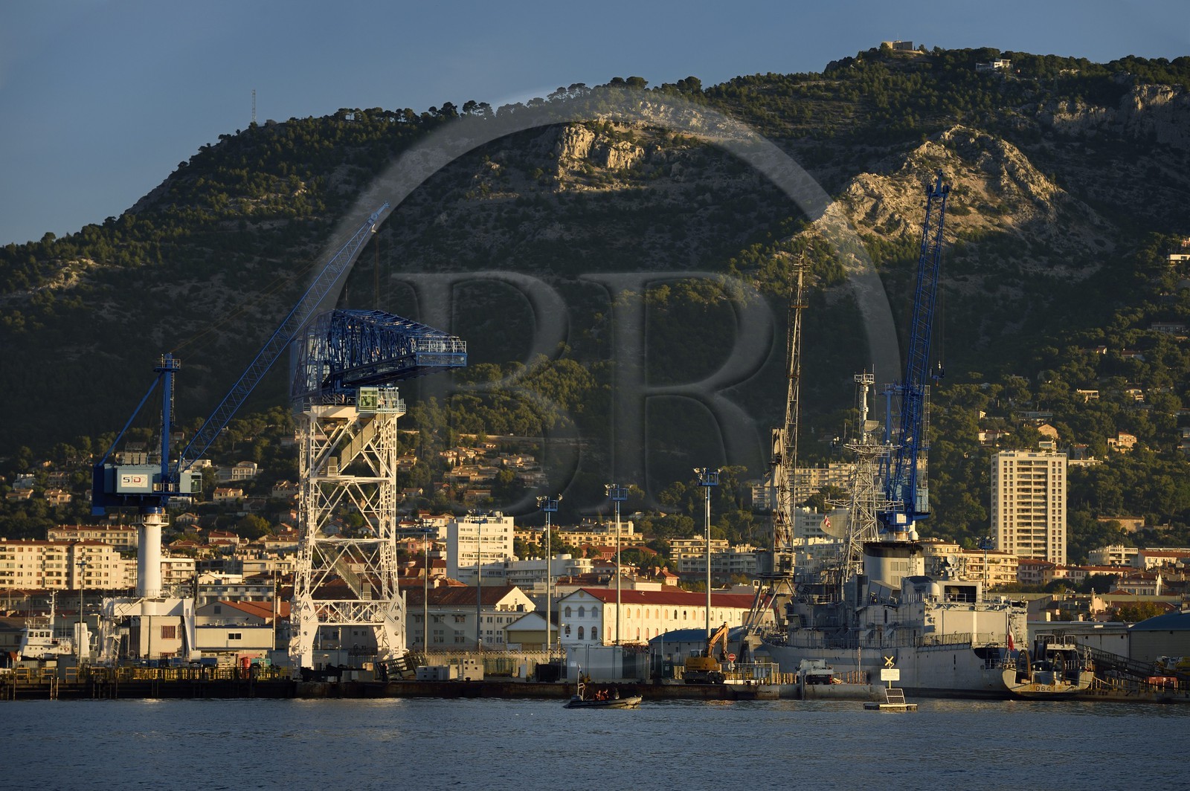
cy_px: 396
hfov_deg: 12.8
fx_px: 5284
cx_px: 595
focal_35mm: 160
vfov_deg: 8.6
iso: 200
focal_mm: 160
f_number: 8
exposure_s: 1/400
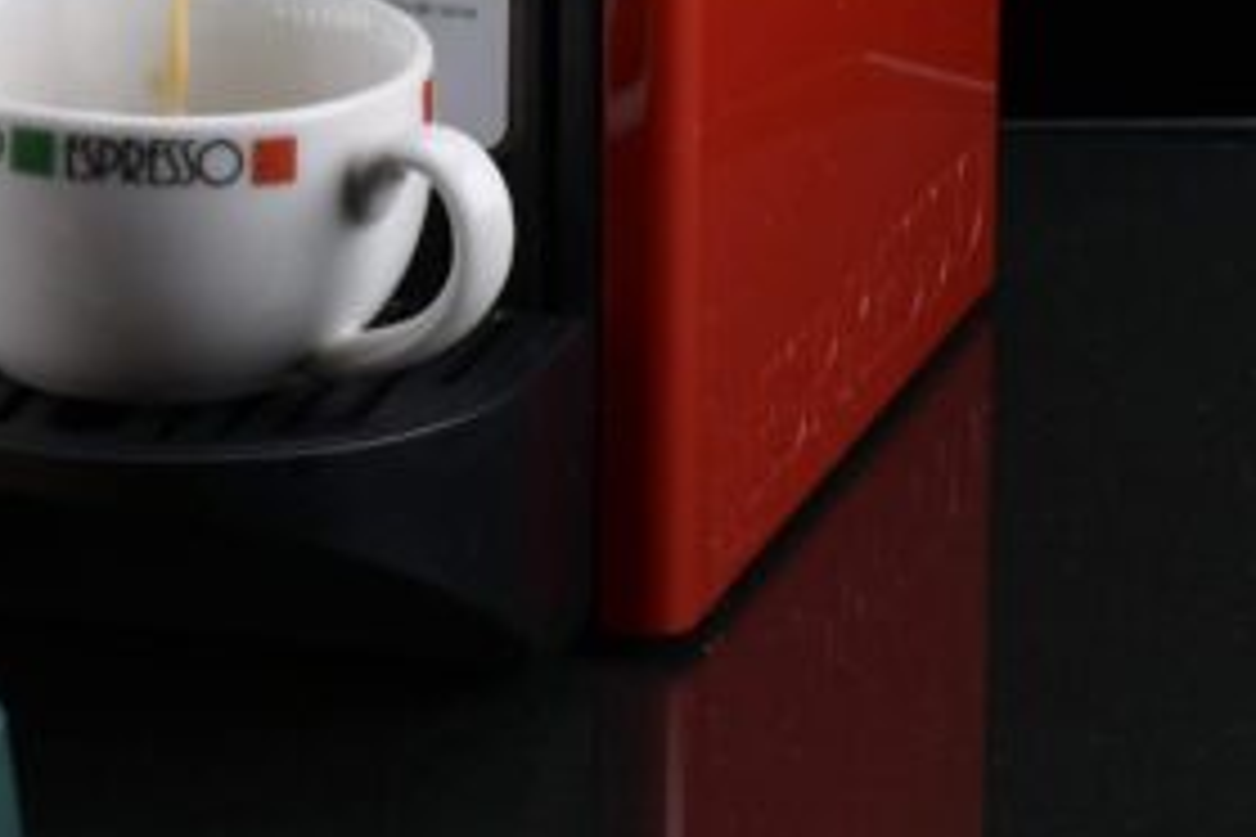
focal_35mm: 441
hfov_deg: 4.7
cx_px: 189
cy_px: -38
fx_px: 15385
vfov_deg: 3.1
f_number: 8
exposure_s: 1/250
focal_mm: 80
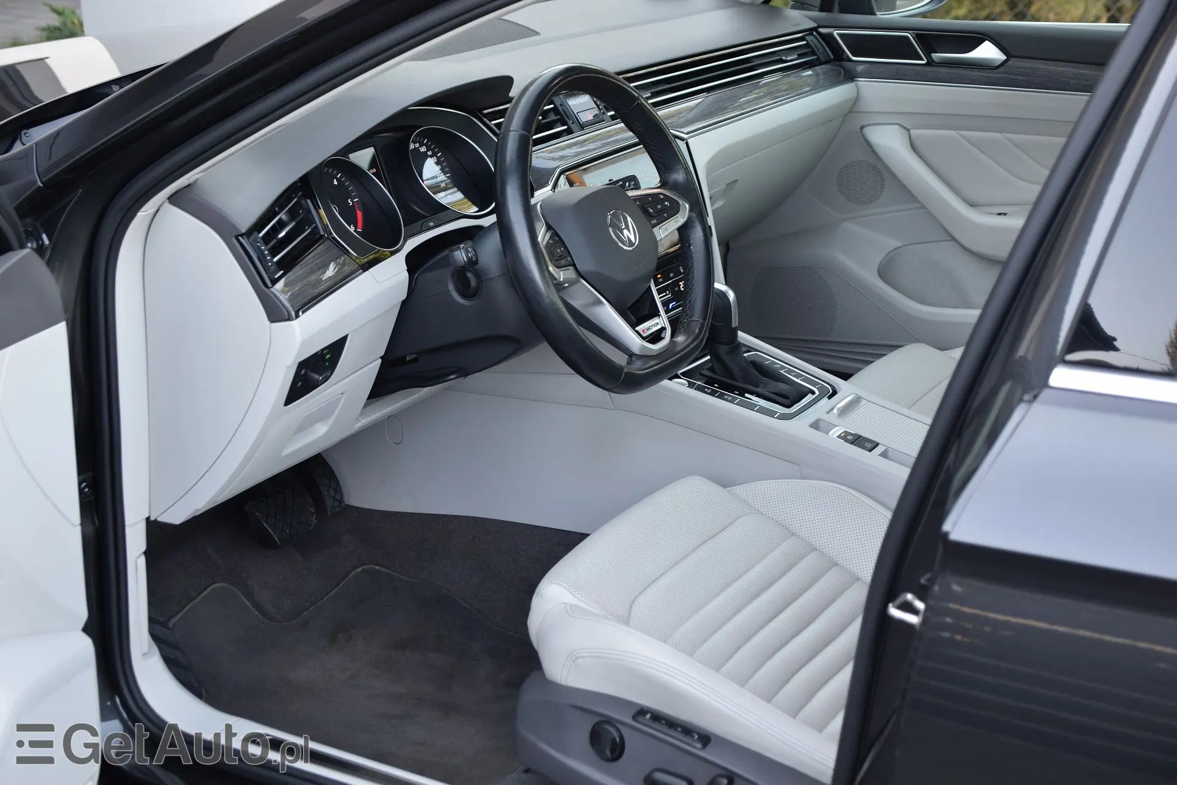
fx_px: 2060
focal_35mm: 63
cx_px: 588
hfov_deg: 31.9
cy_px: 392
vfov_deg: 21.6
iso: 320
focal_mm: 42
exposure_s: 1/60
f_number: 4.8
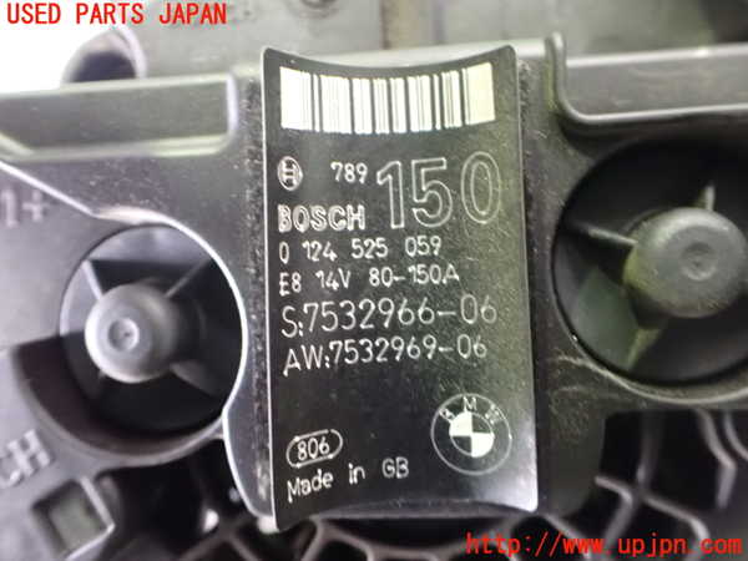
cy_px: 280
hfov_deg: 60.0
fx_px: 648
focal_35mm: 30
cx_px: 374
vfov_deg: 46.8
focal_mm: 5.4
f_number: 2.3
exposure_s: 1/30
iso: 1600
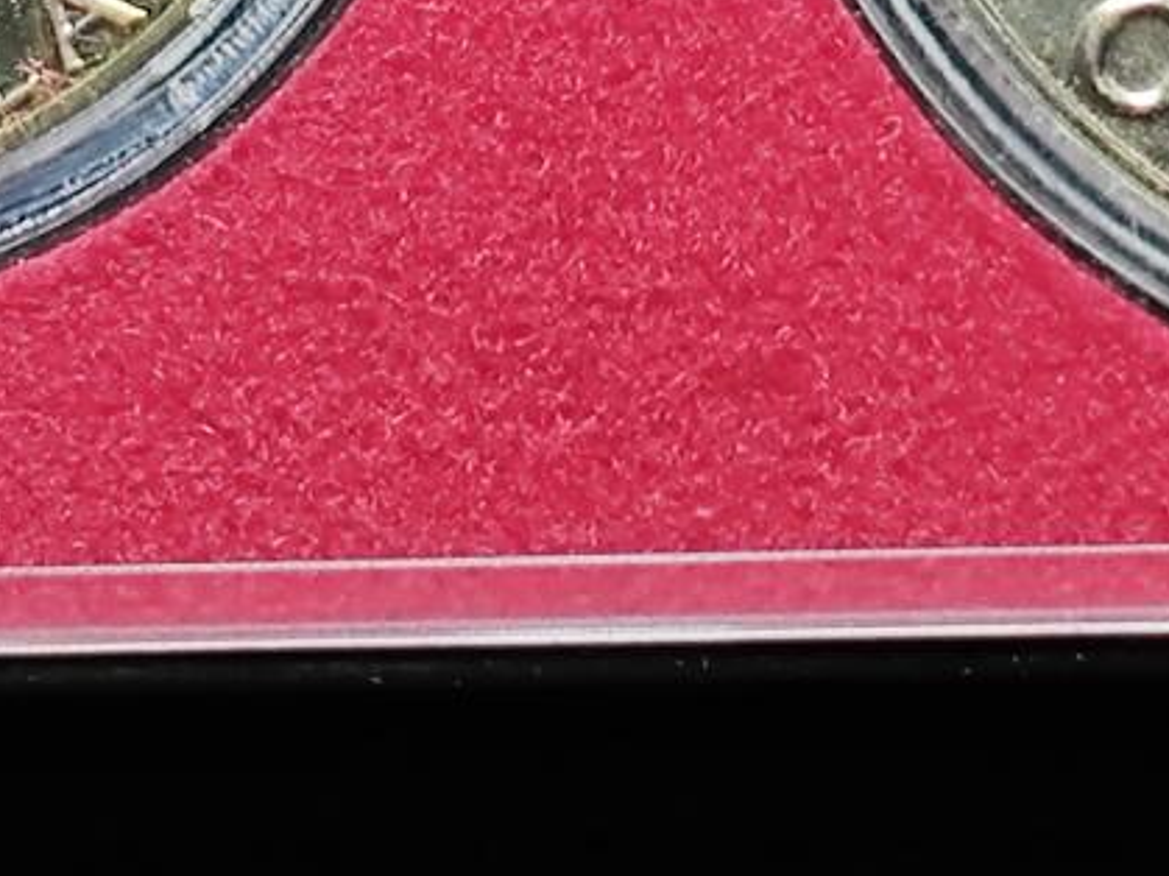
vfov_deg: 6.0
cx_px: 731
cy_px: -262
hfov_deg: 8.1
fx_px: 8238
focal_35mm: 244
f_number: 1.6
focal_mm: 5.84
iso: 100
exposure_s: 1/50
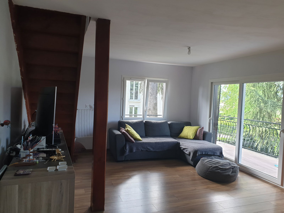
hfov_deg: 67.3
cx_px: 142
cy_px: 106
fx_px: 213
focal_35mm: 26
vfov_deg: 53.1
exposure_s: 1/50
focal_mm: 4.3
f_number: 2.4
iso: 64
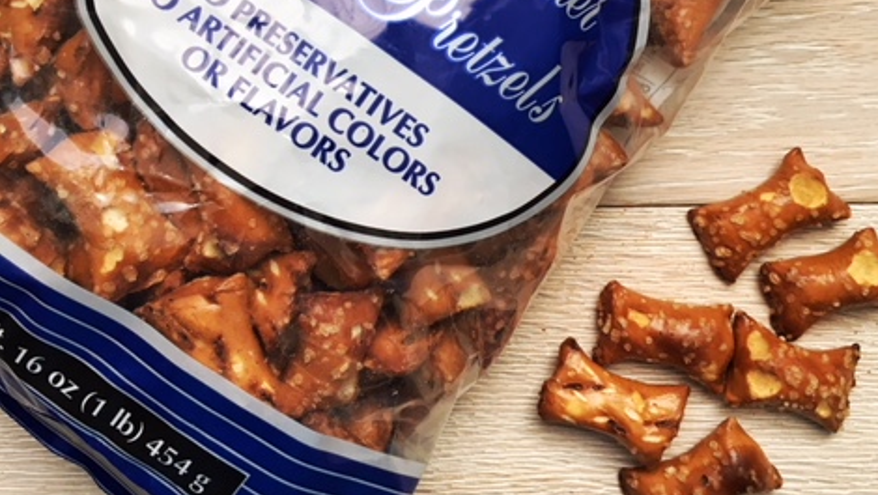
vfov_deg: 27.3
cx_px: 446
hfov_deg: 47.3
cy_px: 106
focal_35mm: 43
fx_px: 1002
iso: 25
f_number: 2.2
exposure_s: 1/40
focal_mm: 4.15
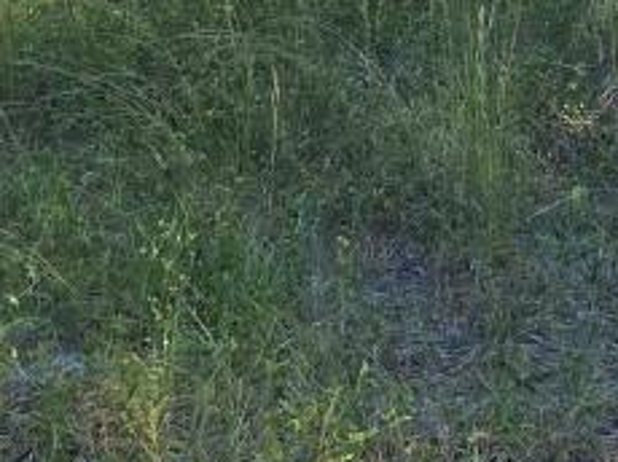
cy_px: -236
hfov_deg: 15.7
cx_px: 900
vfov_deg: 12.1
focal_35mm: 116
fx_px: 2069
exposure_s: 1/965
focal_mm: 4.25
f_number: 1.8
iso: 32
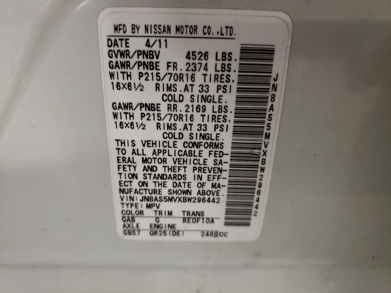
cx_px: 196
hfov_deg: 67.3
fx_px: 294
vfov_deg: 53.1
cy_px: 146
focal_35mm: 26
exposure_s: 1/30
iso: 422
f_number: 1.5
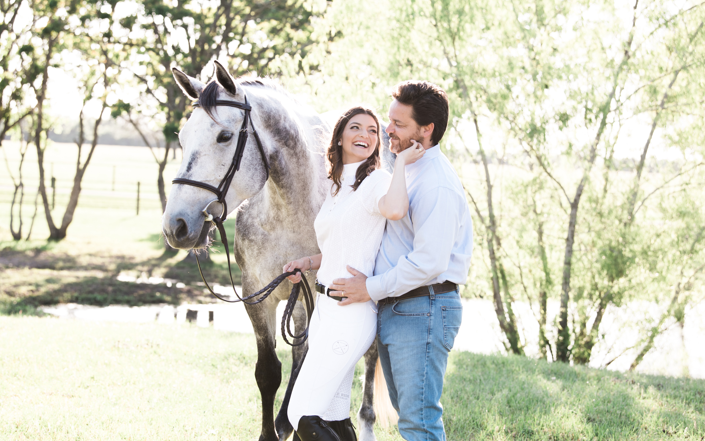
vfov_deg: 15.5
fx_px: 1614
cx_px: 354
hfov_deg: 24.6
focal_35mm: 84
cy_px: 218
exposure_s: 1/320
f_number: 4.5
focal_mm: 82
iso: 320
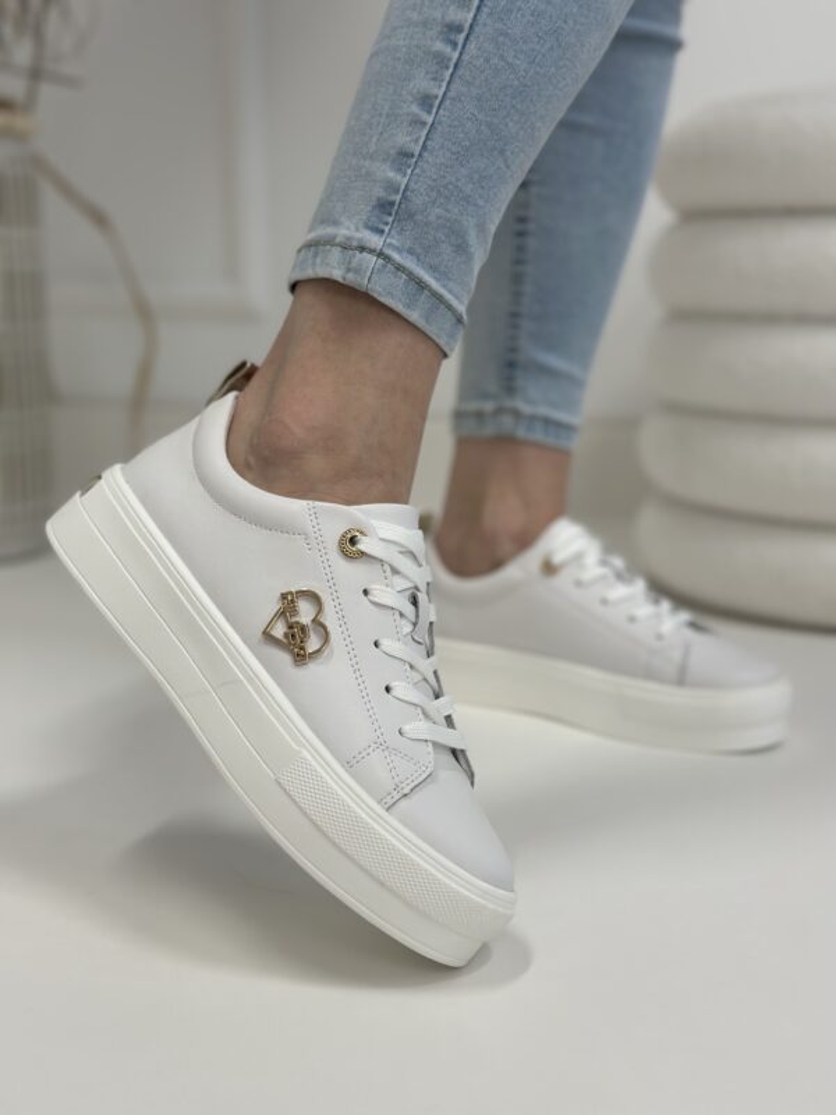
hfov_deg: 30.3
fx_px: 1546
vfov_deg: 39.7
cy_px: 558
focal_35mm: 48
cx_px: 418
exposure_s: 1/100
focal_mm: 6.86
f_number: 1.78
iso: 80
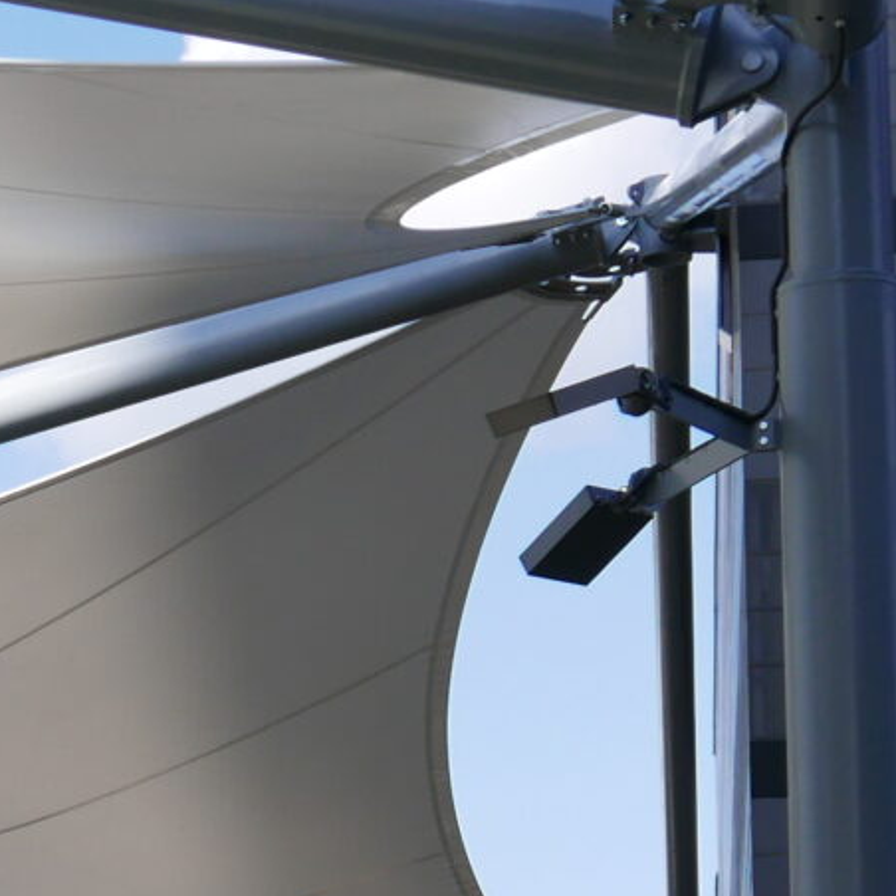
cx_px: -498
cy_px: 904
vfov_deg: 10.9
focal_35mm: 159
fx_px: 4656
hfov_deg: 10.6
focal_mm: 19.9
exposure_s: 1/500
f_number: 5.6
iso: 200
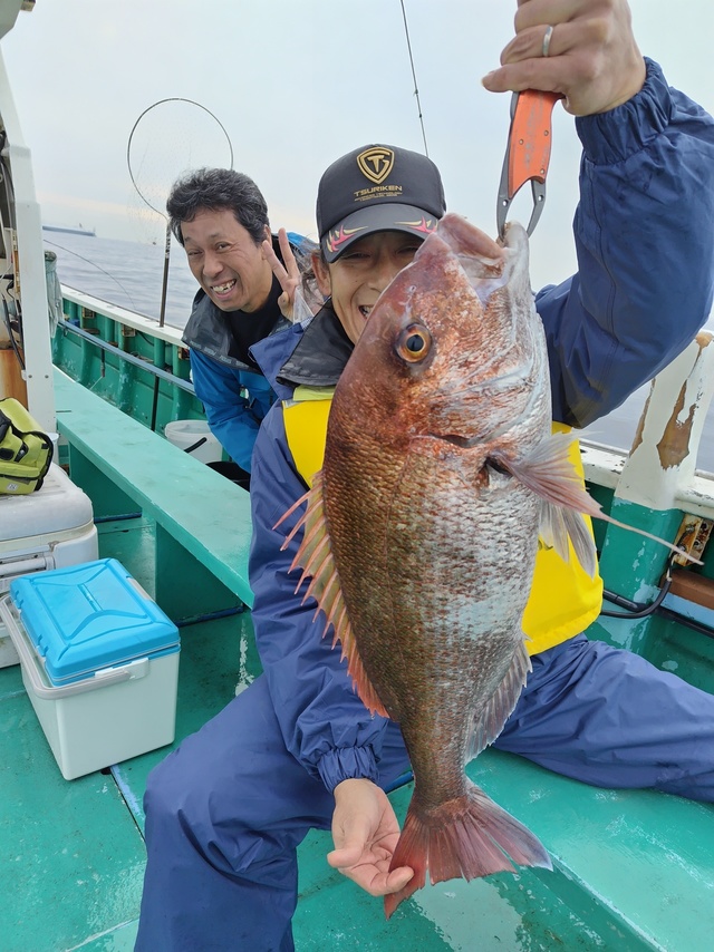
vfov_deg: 73.9
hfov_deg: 58.9
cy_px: 476
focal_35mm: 23
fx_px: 633
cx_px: 357
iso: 75
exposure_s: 1/120
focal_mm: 5.5
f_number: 1.9
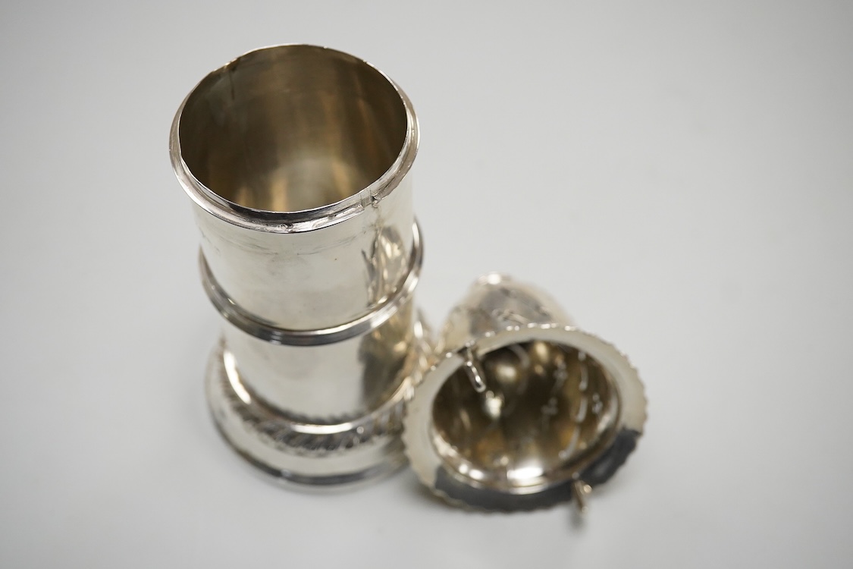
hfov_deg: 43.6
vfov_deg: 29.9
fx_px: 1066
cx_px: 426
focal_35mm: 45
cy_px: 284
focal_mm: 30
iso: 2500
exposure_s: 1/640
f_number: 7.1
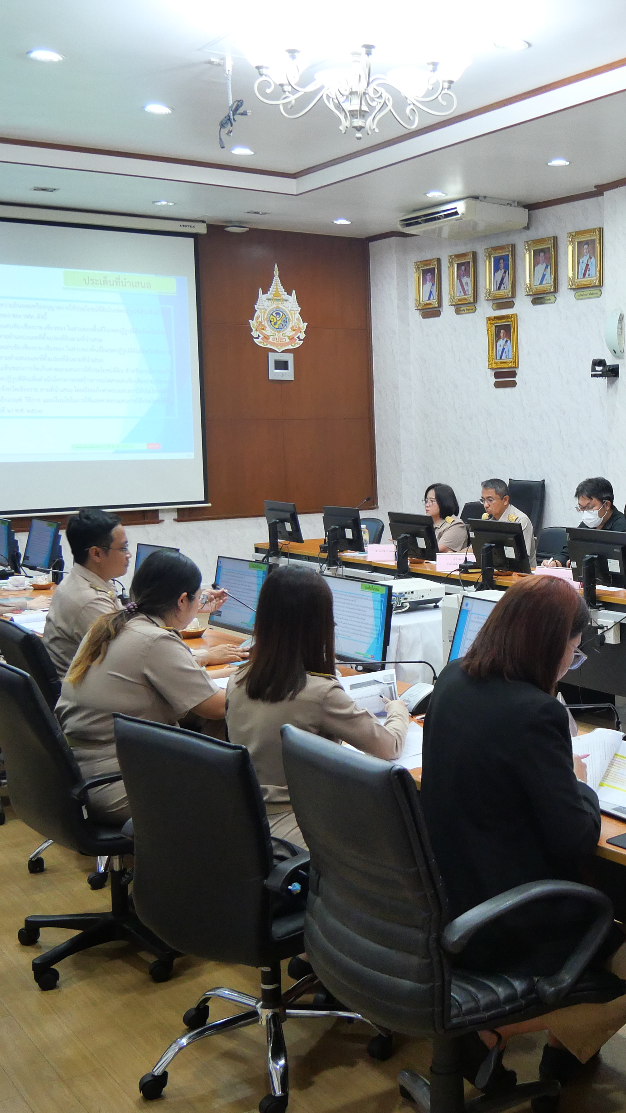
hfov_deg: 28.9
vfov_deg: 52.8
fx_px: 1121
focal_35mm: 38
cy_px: 556
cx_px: 648
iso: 1000
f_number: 3.5
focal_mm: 12
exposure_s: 1/40
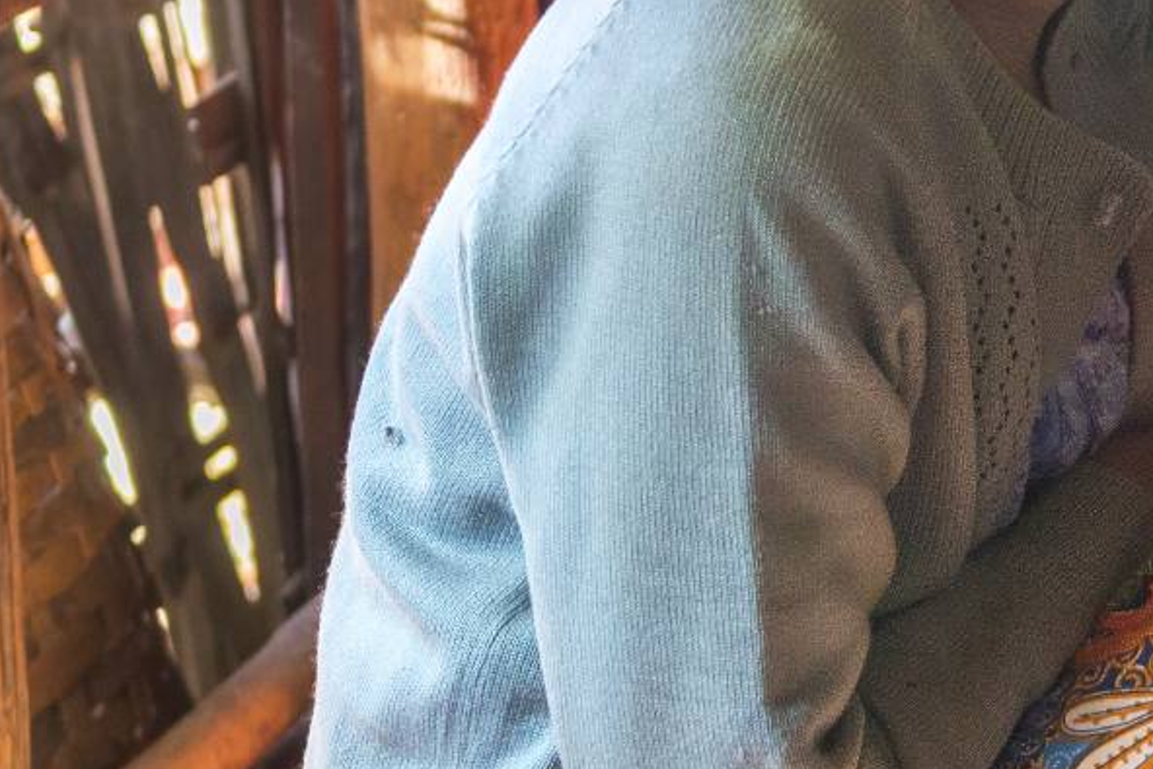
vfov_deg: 6.1
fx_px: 7272
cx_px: 1480
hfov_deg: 8.9
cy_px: 401
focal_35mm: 227
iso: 1250
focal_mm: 70
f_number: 4.5
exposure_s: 1/160
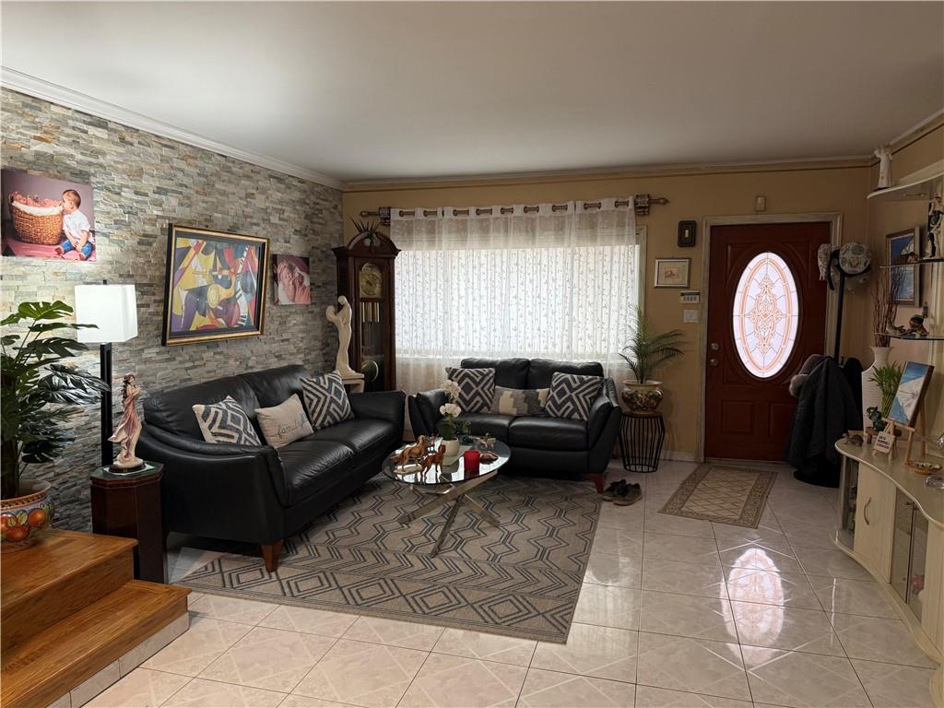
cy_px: 354
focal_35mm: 24
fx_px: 654
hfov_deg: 71.6
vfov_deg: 56.8
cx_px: 472
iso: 125
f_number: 1.78
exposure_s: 1/60
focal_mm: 6.76
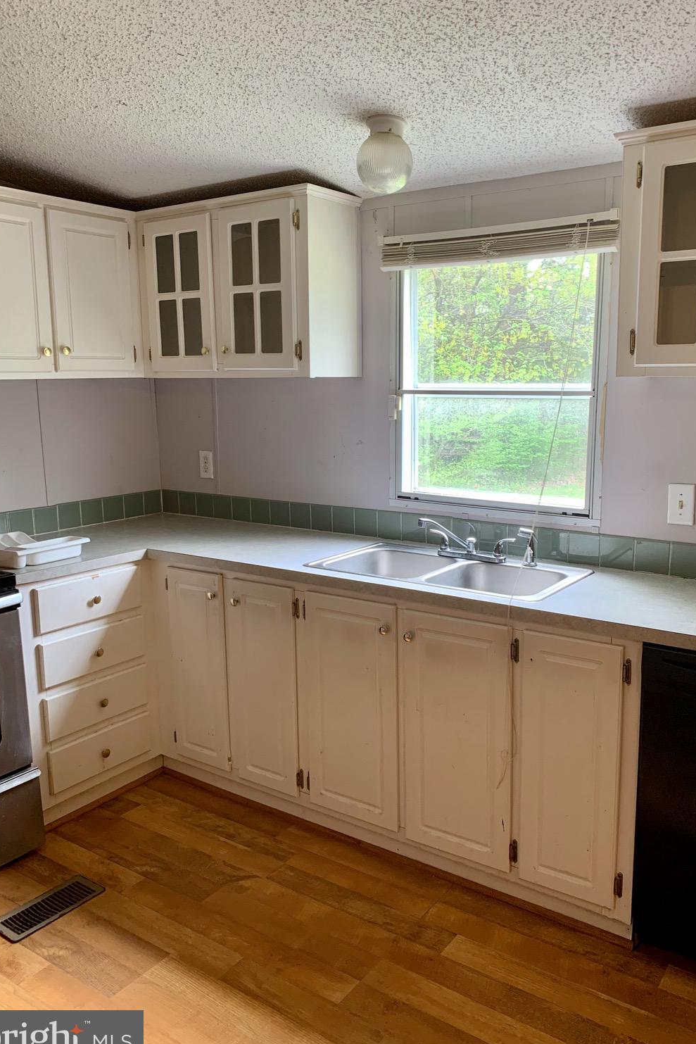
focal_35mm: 28
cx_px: 373
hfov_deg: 46.4
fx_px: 812
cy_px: 527
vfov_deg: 65.5
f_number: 1.8
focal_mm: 4.25
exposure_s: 1/60
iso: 100
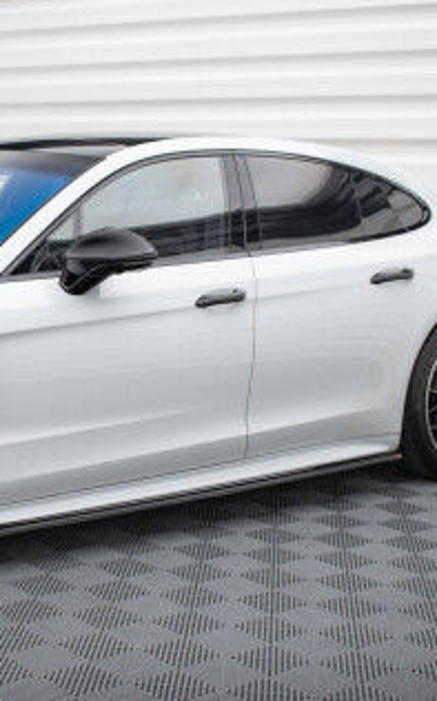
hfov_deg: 17.8
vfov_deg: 29.0
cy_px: 352
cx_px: -16
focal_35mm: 71
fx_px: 1355
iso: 500
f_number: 2.5
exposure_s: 1/200
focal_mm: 35
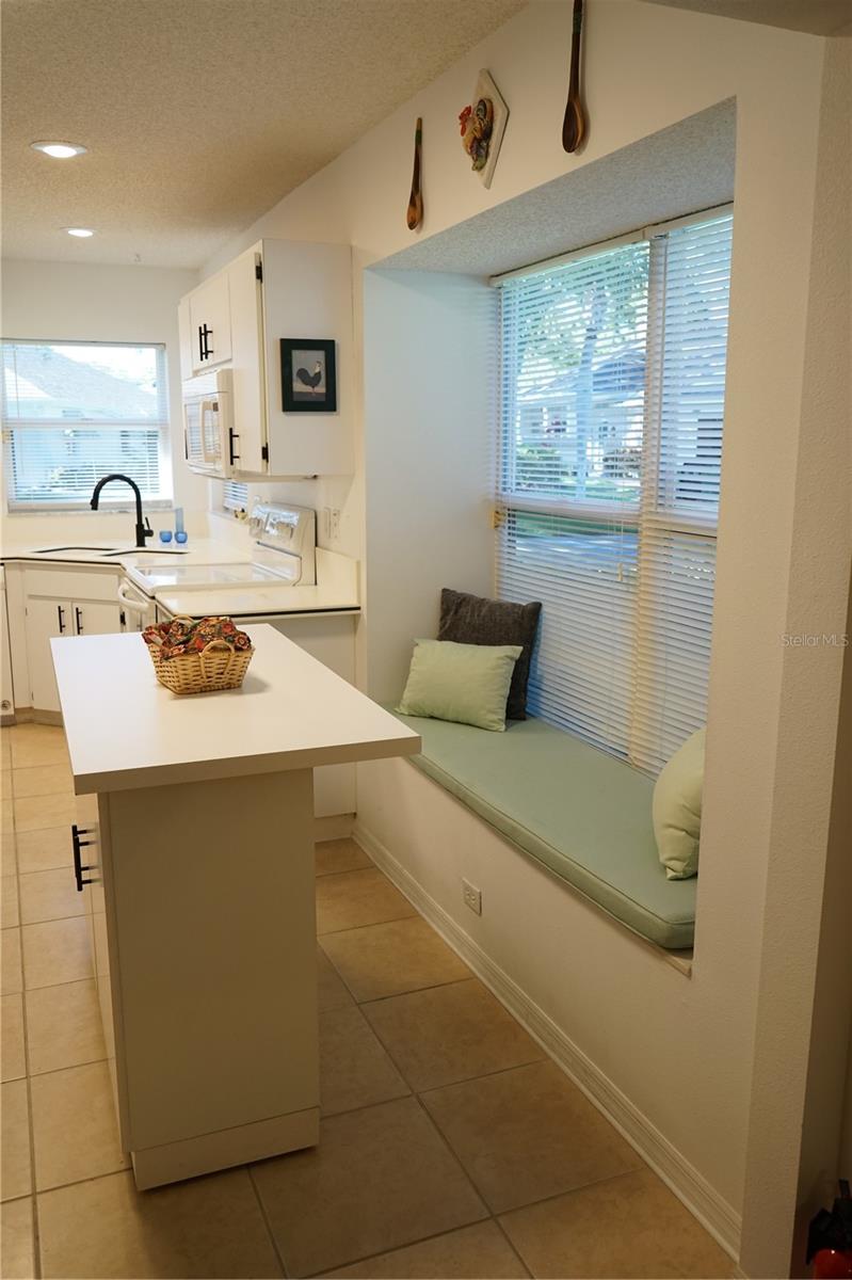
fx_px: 995
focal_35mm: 28
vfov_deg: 65.5
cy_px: 640
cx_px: 426
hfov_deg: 46.4
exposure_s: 1/60
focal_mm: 28
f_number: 5.6
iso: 800
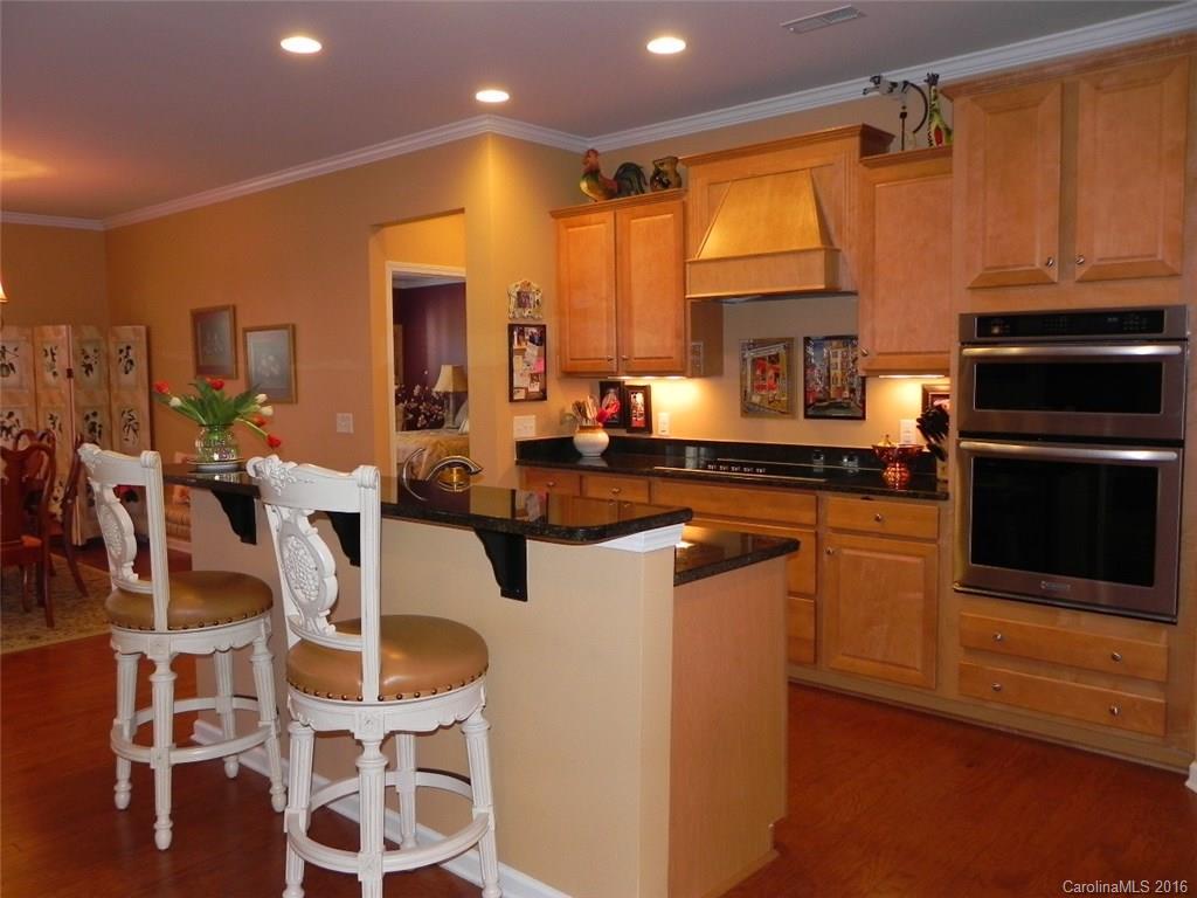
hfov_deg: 61.7
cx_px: 598
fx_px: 1003
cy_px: 449
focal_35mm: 29
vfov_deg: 48.2
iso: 200
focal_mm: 5.2
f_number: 2.8
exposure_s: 1/30
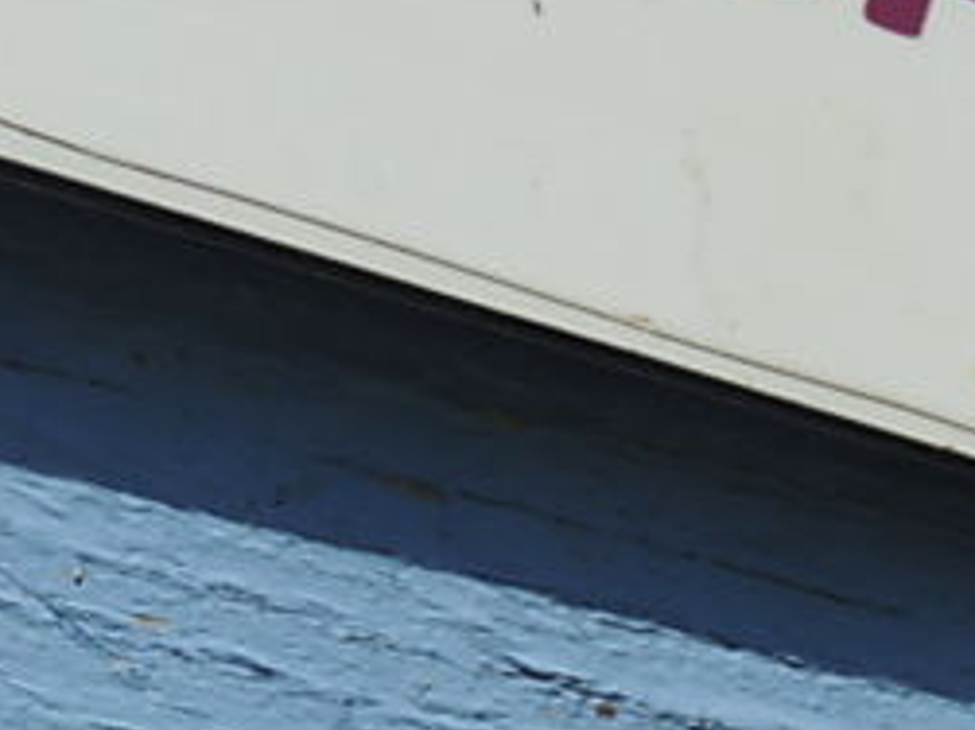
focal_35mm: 150
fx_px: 4223
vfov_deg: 9.9
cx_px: 1146
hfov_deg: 12.9
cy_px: 610
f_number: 3.9
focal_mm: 8.3
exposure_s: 1/1250
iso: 100
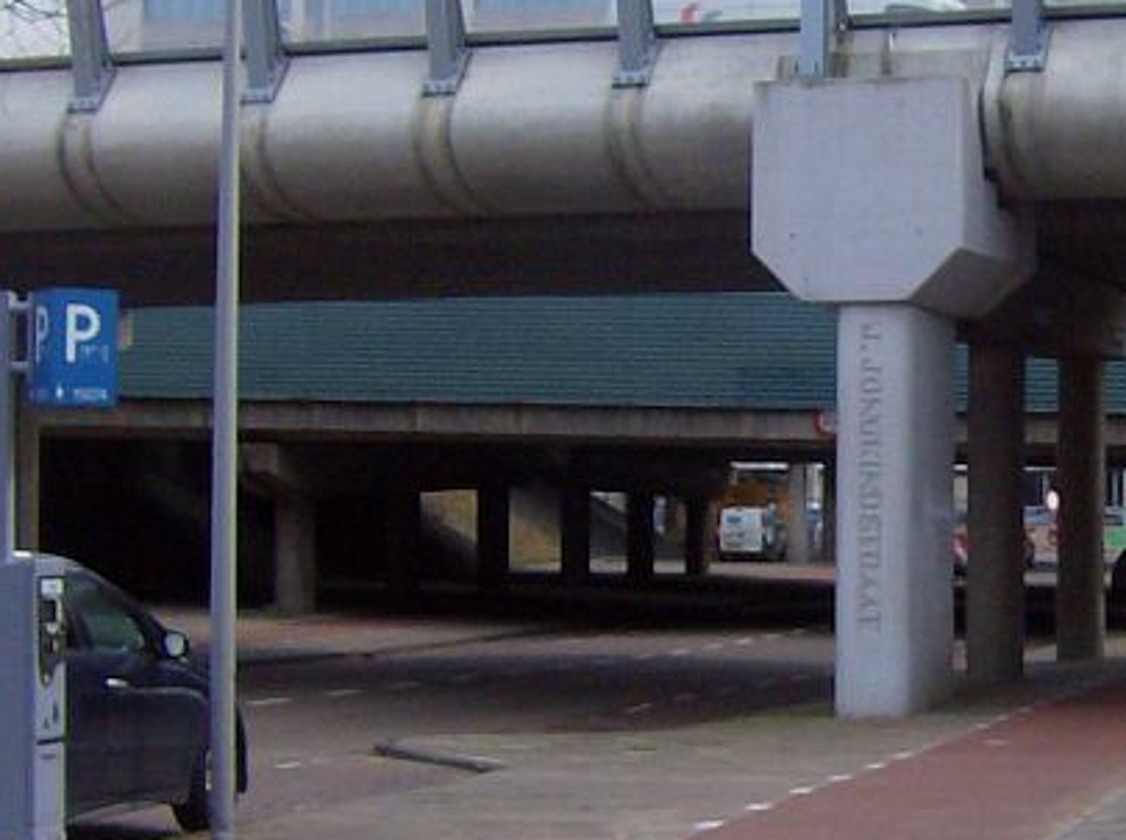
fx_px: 2954
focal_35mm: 91
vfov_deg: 16.2
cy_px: 382
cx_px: 990
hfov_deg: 21.2
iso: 100
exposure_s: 1/493
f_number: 4.7
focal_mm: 6
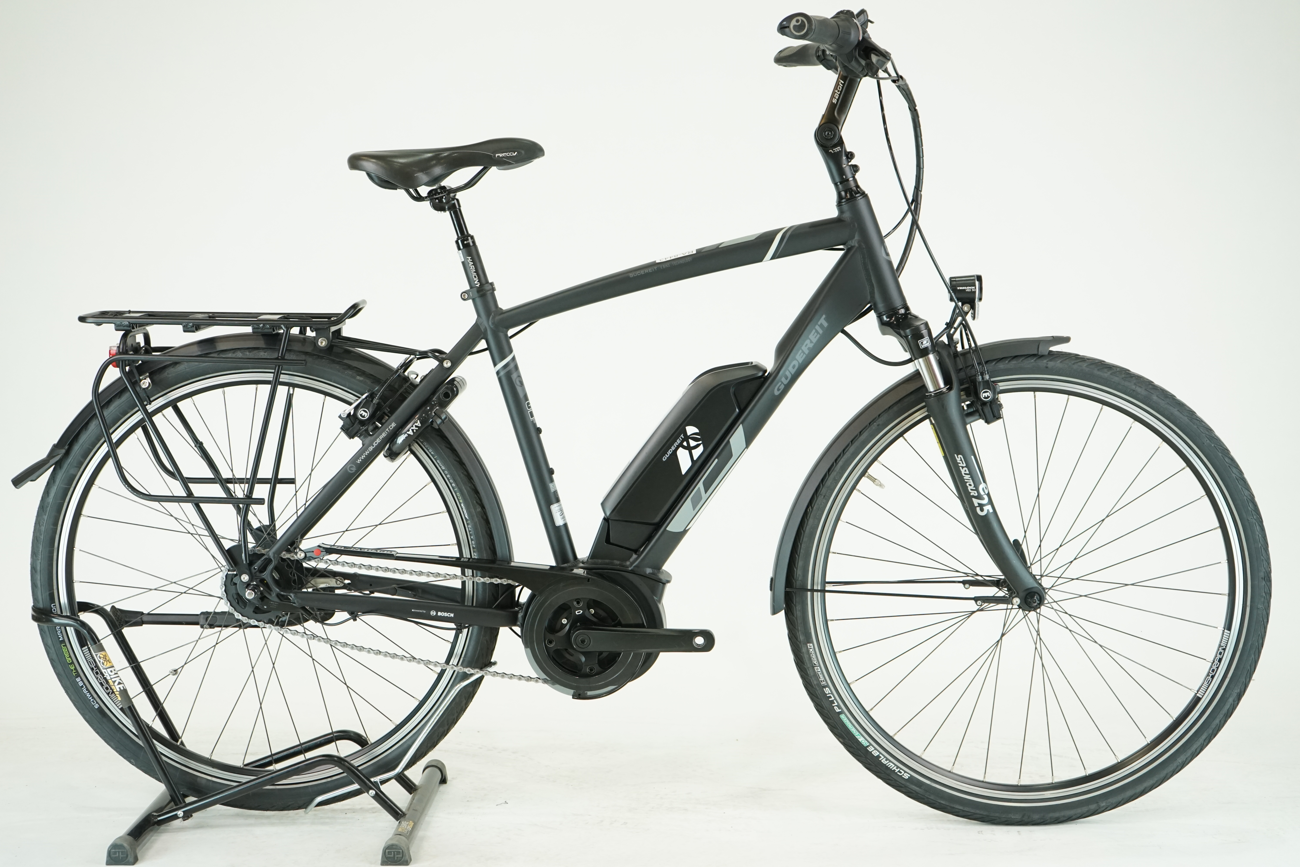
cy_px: 434
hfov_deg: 38.9
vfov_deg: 26.5
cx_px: 650
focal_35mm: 51
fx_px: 1842
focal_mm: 51
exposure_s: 1/200
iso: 1600
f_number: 5.6
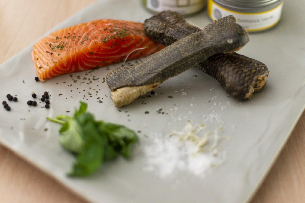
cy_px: 102
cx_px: 152
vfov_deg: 29.9
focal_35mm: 45
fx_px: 381
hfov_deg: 43.6
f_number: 1.4
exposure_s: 1/200
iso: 400
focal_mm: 30
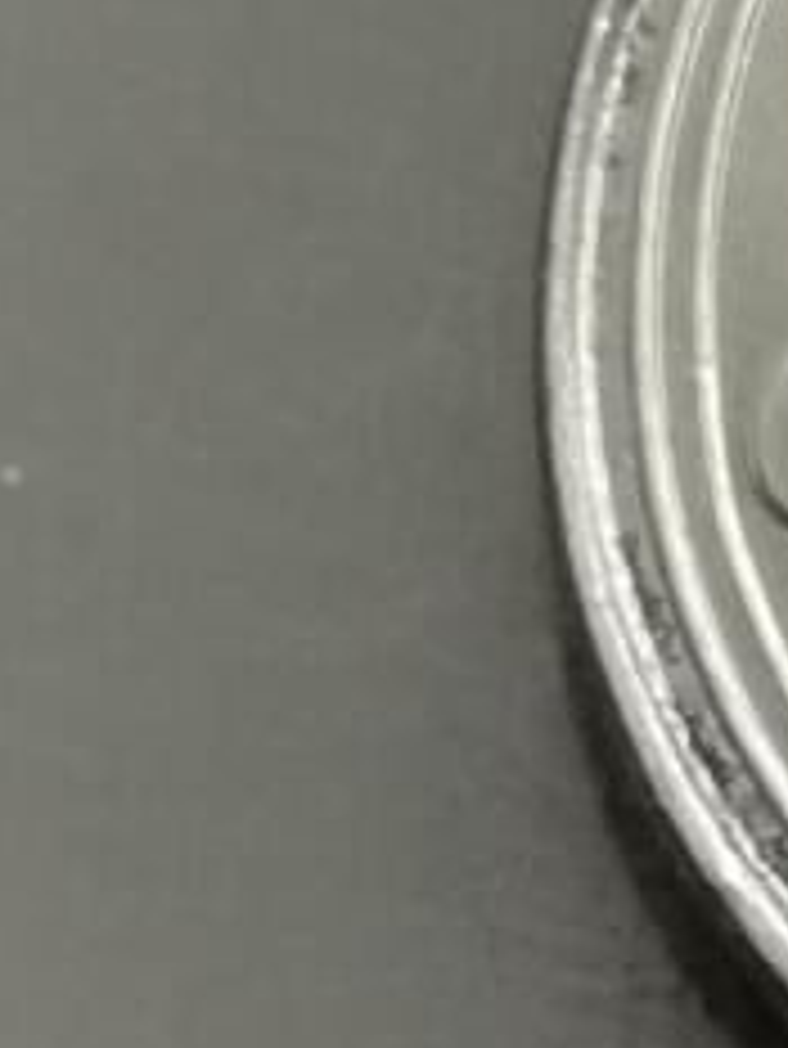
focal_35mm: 471
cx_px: 2022
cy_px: 801
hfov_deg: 3.1
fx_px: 14283
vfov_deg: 4.2
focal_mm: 5.58
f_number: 1.8
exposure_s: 1/180
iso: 80
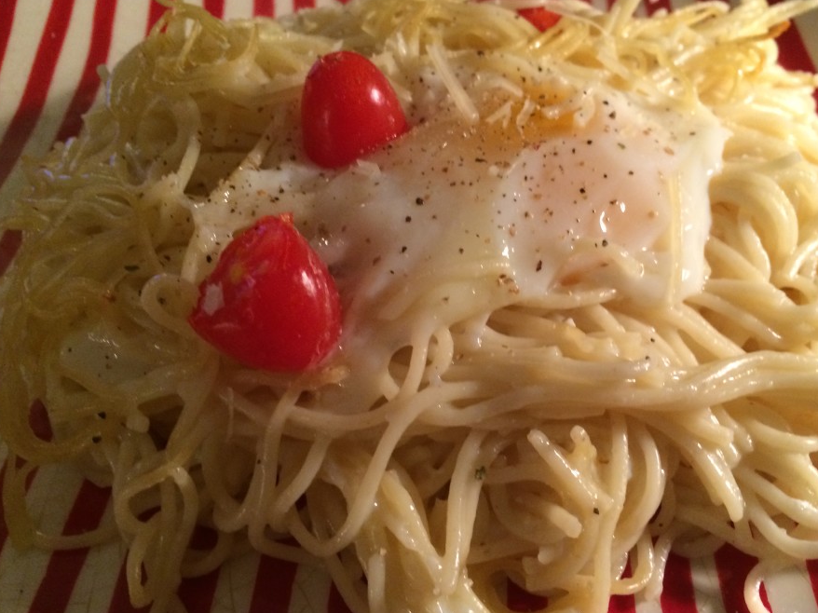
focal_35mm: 35
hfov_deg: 52.5
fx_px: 827
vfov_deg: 40.7
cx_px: 465
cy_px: 320
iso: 320
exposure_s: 1/17
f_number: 2.2
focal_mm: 4.12
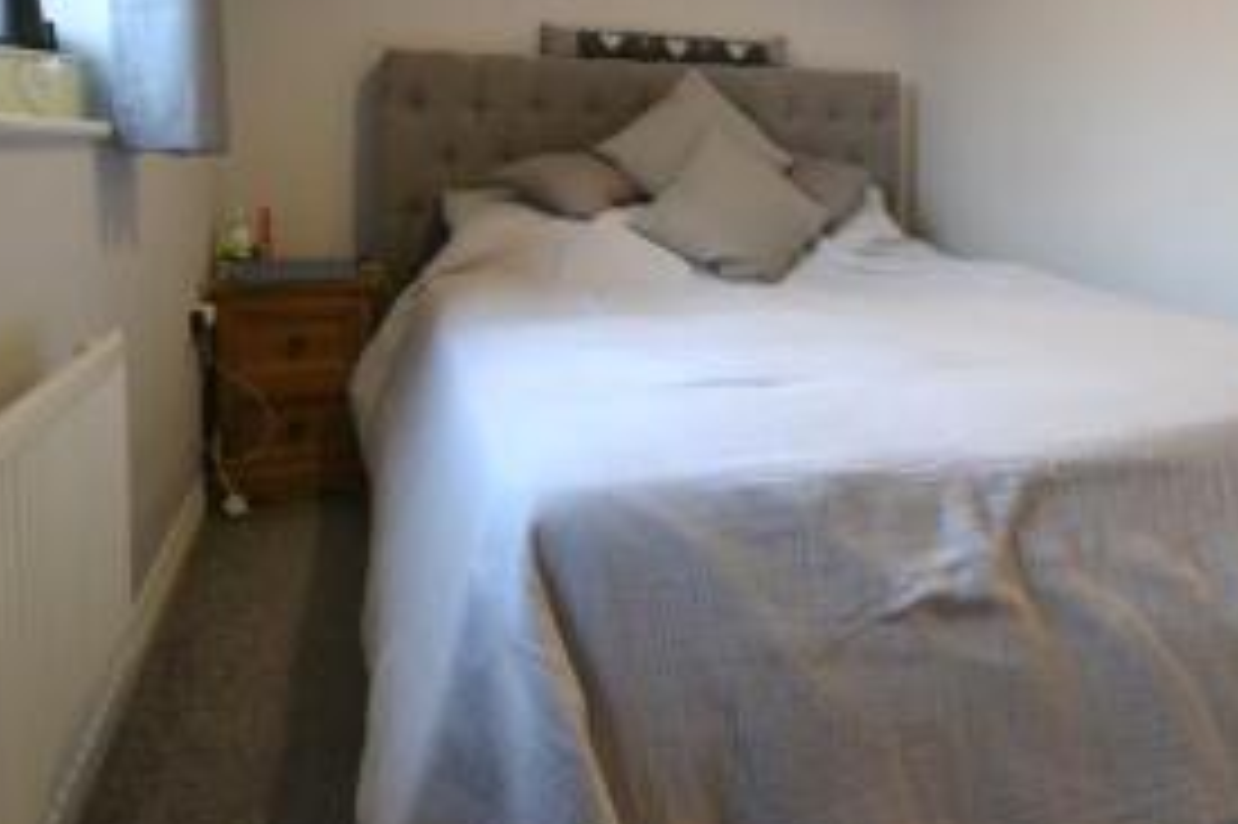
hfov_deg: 66.9
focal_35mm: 26
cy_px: 164
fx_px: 894
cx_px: 855
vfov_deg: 46.9
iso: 1800
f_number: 3.5
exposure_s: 1/60
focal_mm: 10
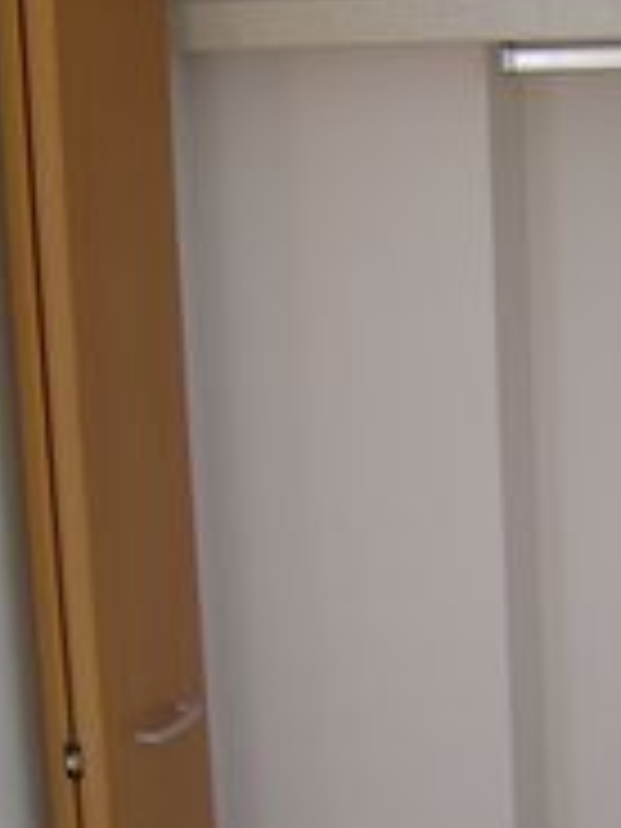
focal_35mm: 88
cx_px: 680
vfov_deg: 22.2
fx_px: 2105
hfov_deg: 16.3
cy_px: 536
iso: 80
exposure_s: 1/60
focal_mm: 60
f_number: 2.8
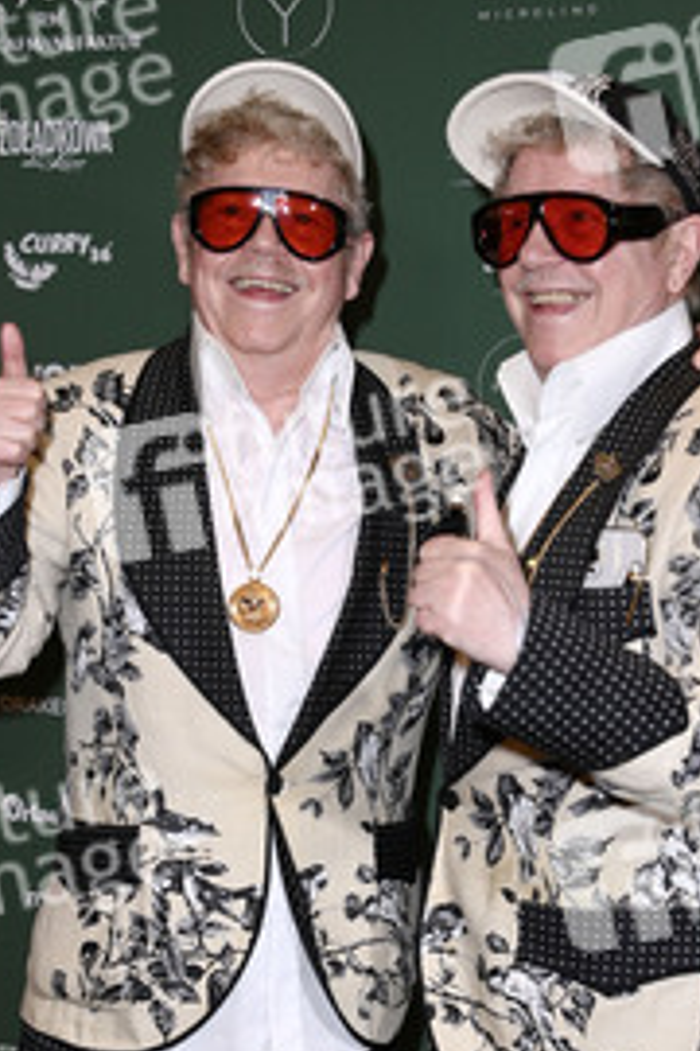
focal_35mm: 71
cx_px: 397
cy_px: 666
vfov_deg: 28.3
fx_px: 2071
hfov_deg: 19.2
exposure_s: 1/250
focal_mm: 48
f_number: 5.6
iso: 2000
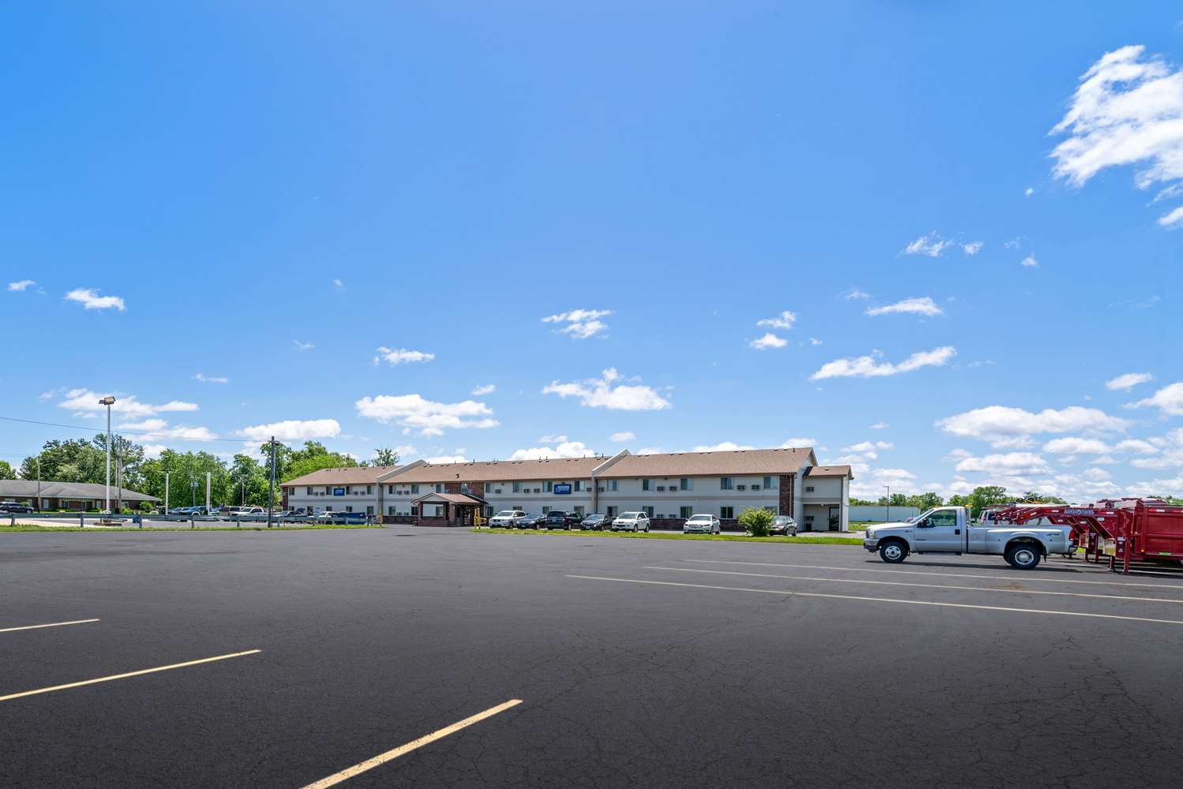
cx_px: 592
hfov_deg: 93.3
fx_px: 559
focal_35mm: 17
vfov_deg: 70.5
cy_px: 394
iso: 100
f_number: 11
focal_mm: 17
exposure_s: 1/200
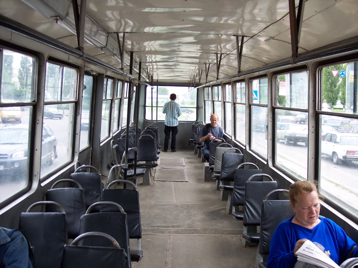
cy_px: 134
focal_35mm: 39
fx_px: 403
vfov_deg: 36.8
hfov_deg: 47.9
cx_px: 179
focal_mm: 8
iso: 100
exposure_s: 1/180
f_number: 3.4
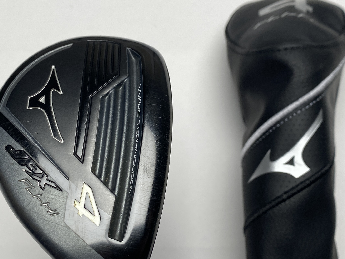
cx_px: 186
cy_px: 138
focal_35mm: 49
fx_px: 488
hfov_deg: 38.9
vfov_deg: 29.7
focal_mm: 4.25
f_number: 1.8
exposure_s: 1/327
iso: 32
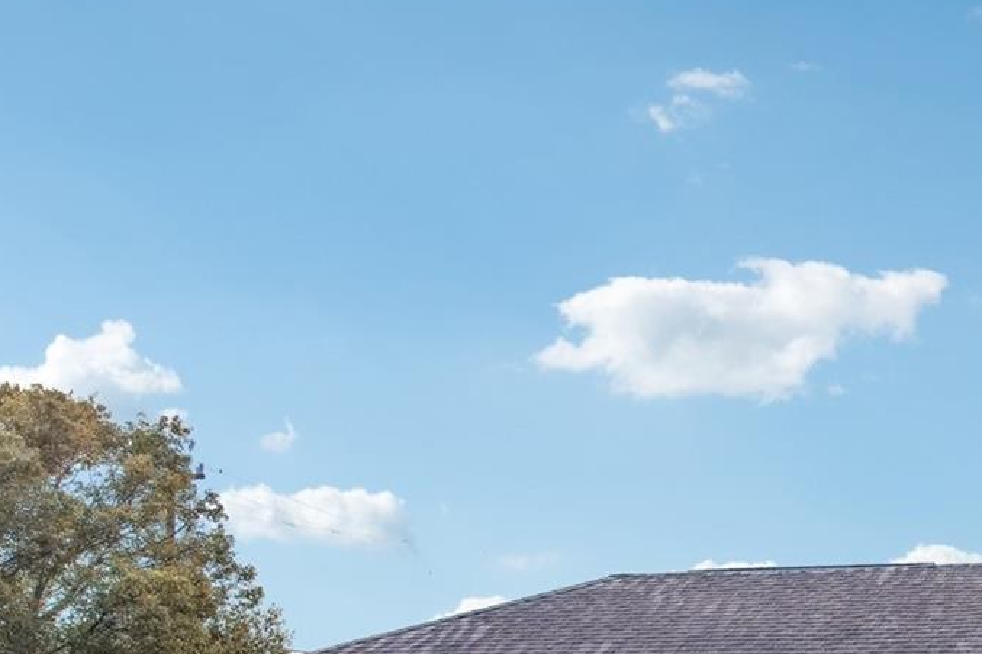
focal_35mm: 52
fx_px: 1418
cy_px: 740
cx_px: 875
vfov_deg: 24.1
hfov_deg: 36.0
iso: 400
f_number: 2.8
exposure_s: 1/1250
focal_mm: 8.4
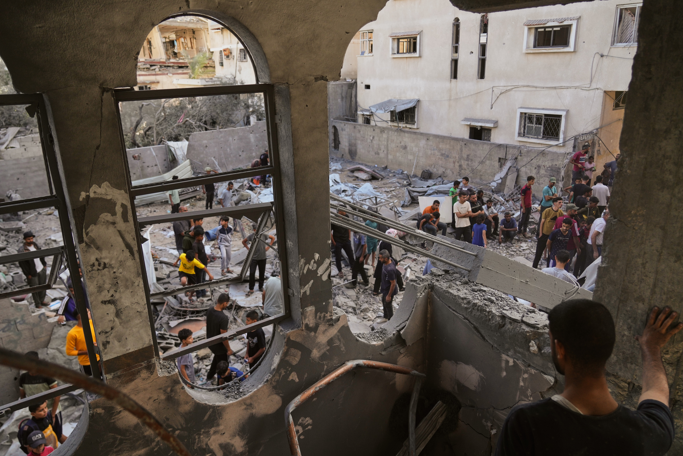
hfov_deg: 71.5
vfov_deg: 51.3
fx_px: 474
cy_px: 219
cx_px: 331
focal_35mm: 25
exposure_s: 1/1000
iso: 320
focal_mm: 24
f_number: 4
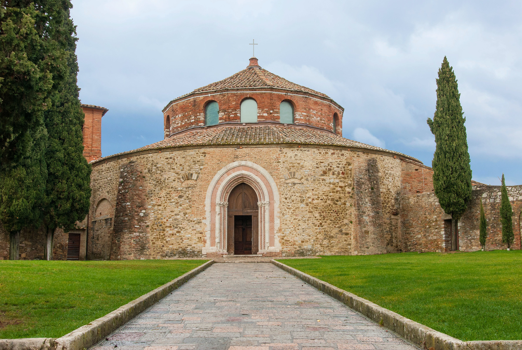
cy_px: 175
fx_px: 610
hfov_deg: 46.4
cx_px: 261
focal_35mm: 42
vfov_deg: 32.0
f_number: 8
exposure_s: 1/160
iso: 200
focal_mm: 28
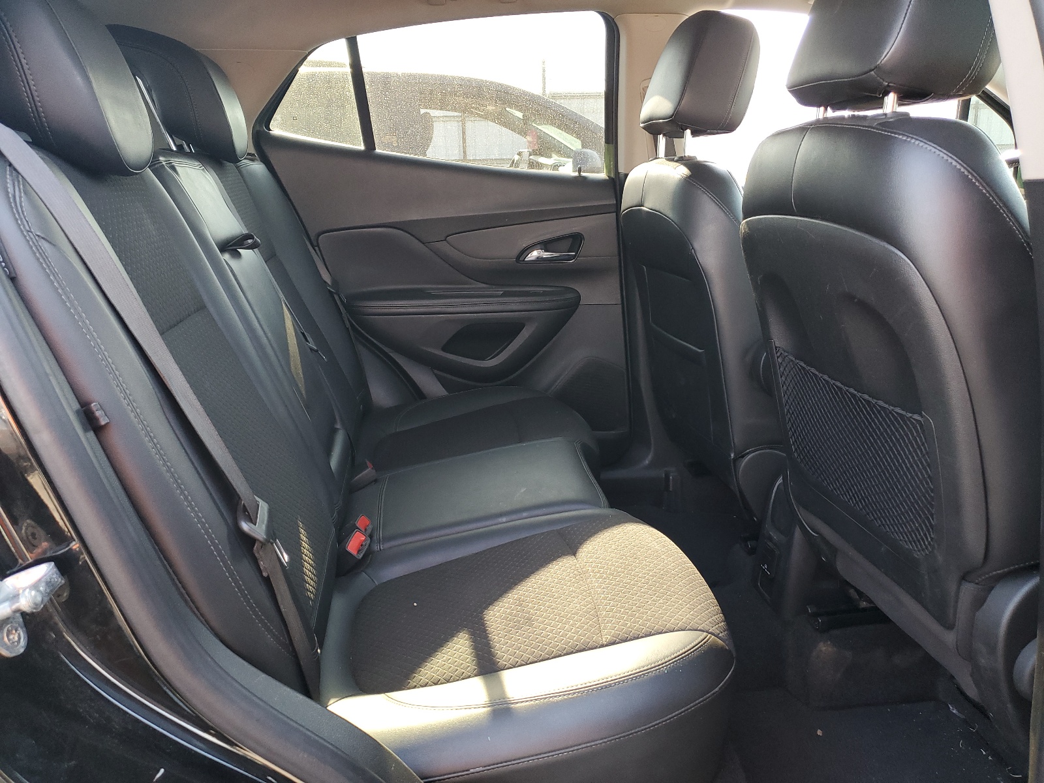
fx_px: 784
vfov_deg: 53.1
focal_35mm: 26
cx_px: 522
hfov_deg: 67.3
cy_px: 392
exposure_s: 1/120
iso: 98
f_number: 1.5
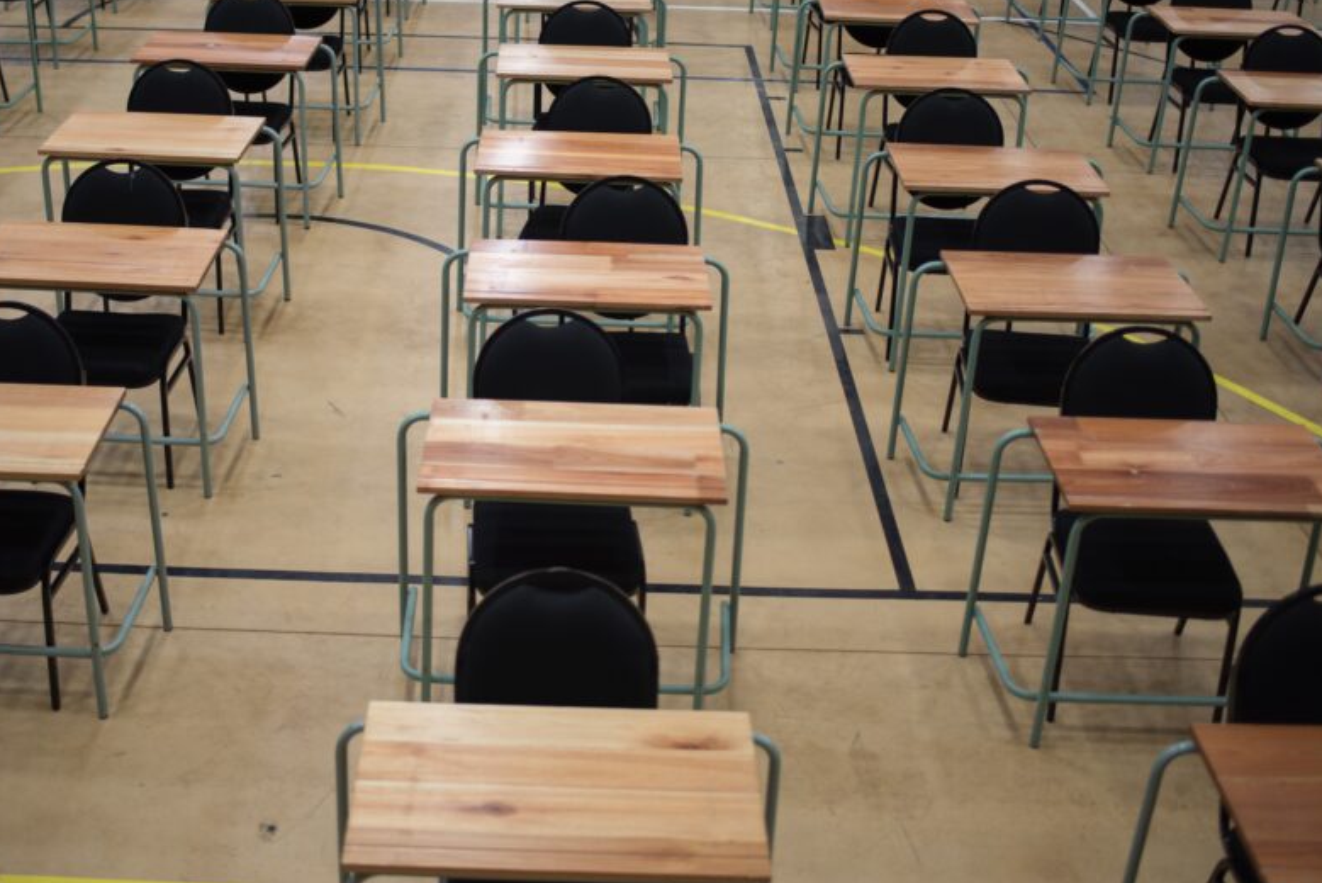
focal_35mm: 46
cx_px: 553
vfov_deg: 29.1
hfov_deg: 42.6
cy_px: 325
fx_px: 1690
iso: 125
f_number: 1.8
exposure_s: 1/60
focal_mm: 35
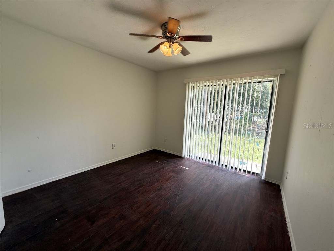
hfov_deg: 102.1
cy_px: 126
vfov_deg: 85.7
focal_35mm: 14
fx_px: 135
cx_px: 167
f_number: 2.2
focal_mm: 2.22
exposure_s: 1/197
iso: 50
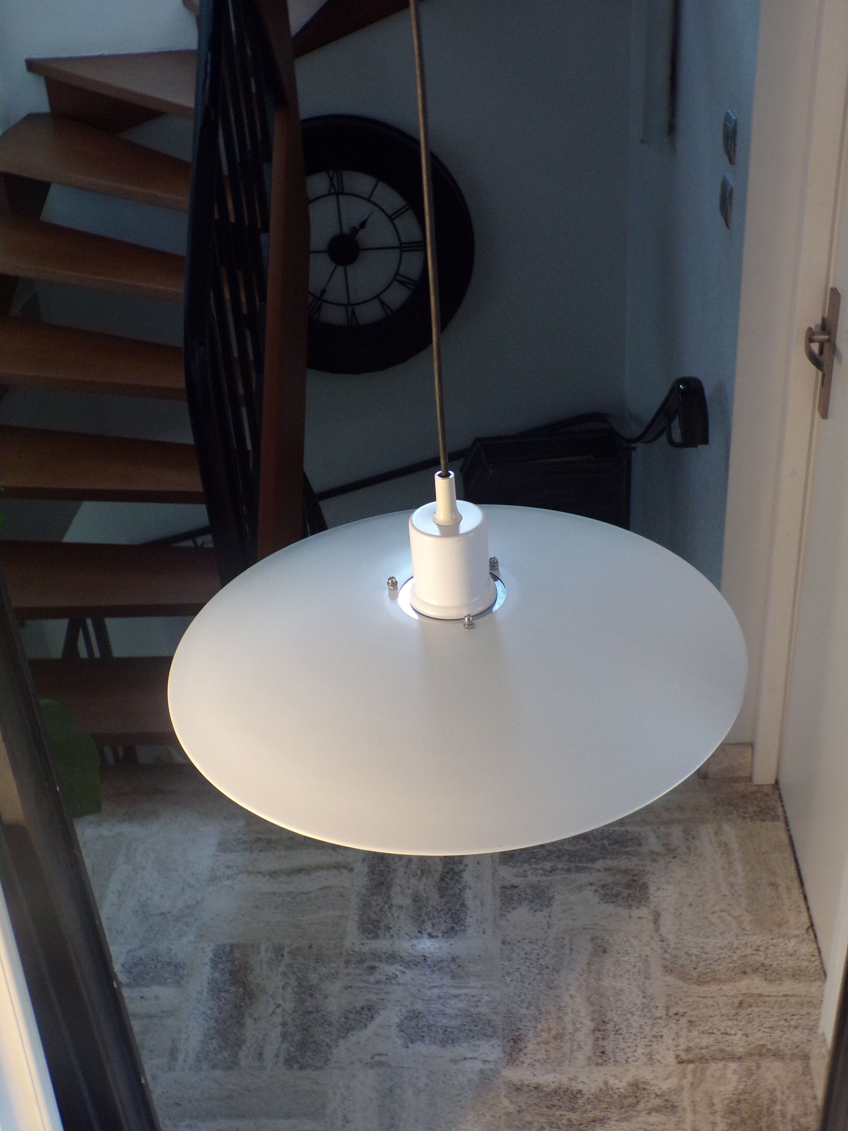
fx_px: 1209
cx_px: 424
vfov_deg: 50.1
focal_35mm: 37
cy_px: 566
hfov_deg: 38.7
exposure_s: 1/17
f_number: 3.3
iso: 263
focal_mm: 6.6
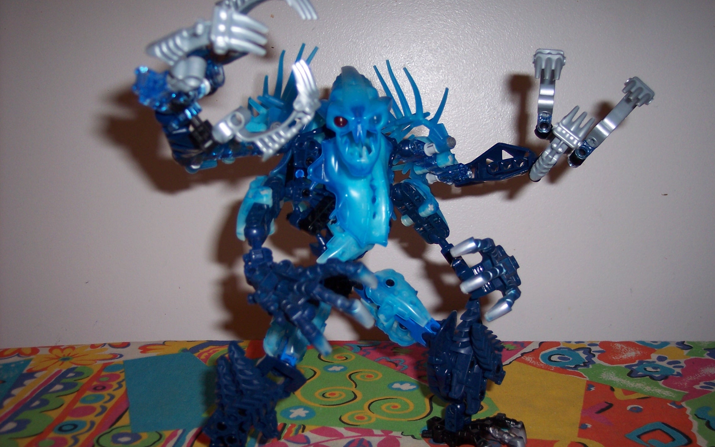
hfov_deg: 47.2
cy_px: 239
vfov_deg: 30.5
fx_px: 818
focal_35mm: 42
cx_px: 363
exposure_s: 1/60
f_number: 2.8
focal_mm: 8
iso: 100
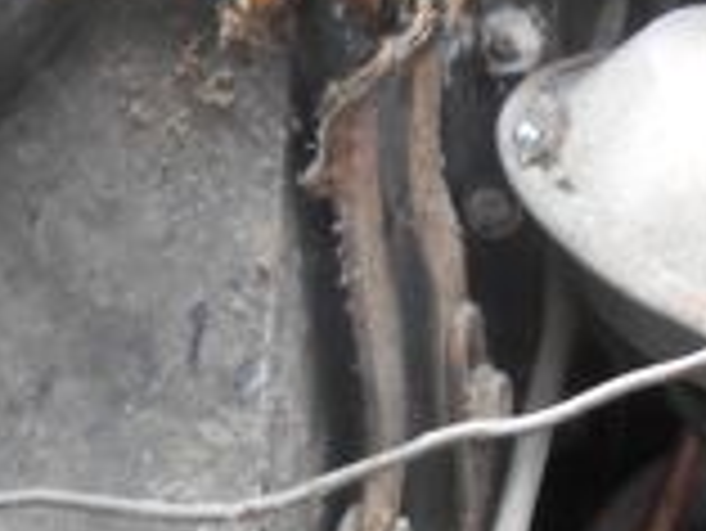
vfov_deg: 13.9
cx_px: 594
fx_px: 2164
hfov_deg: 18.3
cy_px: 148
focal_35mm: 106
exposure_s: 1/40
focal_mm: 4.6
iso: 80
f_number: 3.5
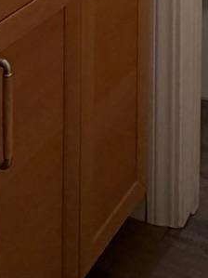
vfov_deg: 15.9
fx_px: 770
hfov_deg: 15.3
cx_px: 150
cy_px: -280
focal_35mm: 96
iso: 160
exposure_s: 1/120
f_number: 2.2
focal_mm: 2.22
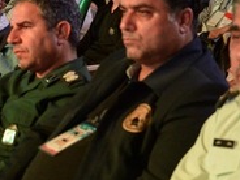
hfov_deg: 13.6
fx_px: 985
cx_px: 267
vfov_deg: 10.4
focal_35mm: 142
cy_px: 114
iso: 3200
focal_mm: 34
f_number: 2.8
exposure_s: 1/80
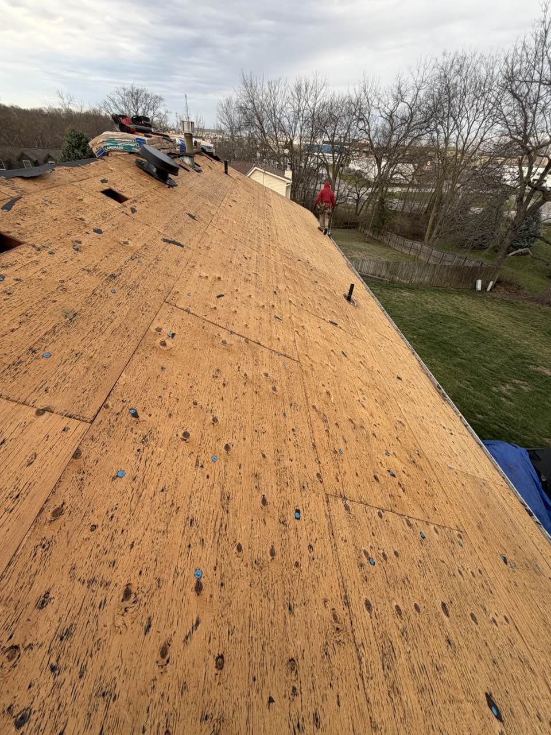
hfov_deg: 85.7
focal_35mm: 14
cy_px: 368
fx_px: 297
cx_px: 276
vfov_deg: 102.1
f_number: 2.2
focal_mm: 2.22
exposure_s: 1/275
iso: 50
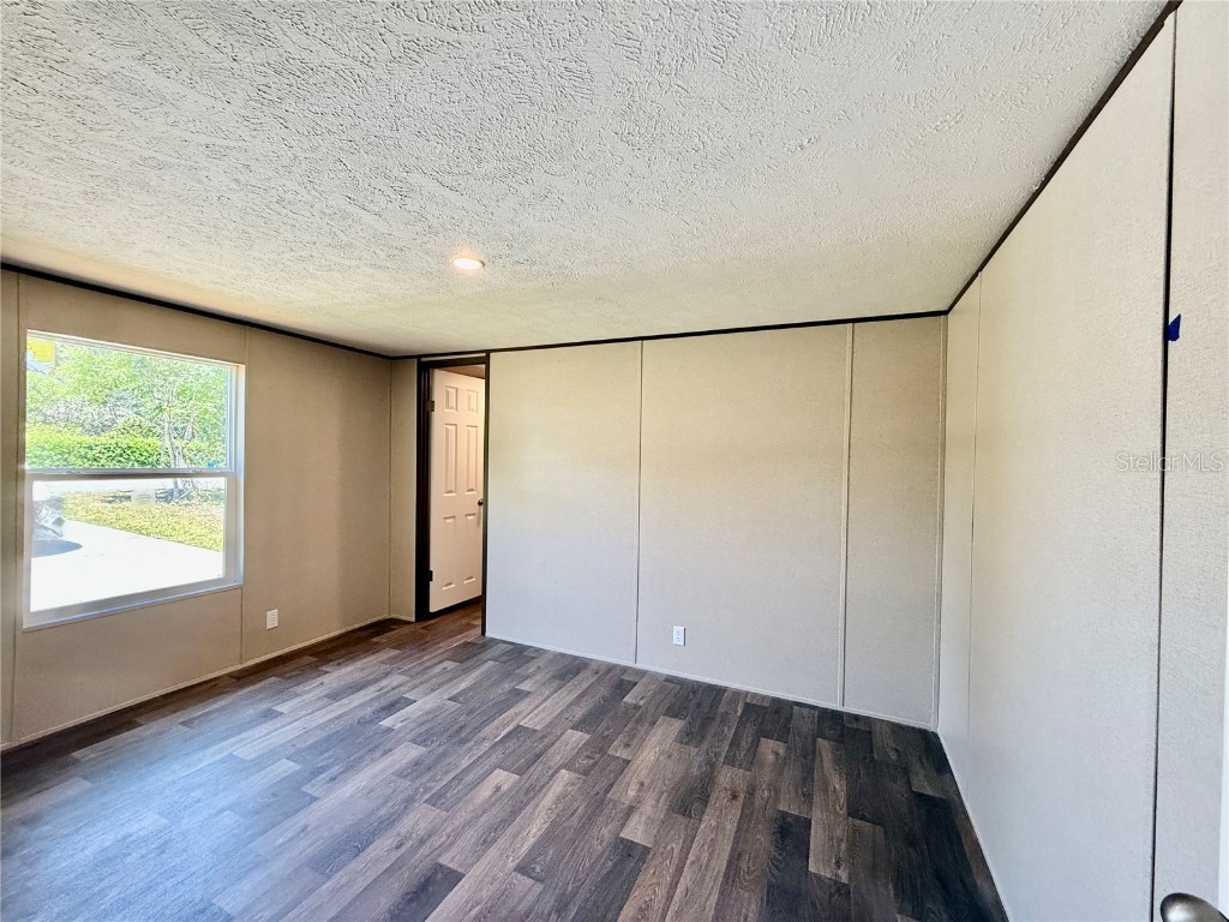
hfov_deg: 102.1
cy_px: 461
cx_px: 614
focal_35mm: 14
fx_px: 497
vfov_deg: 85.7
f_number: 2.2
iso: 320
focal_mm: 2.22
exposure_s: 1/120
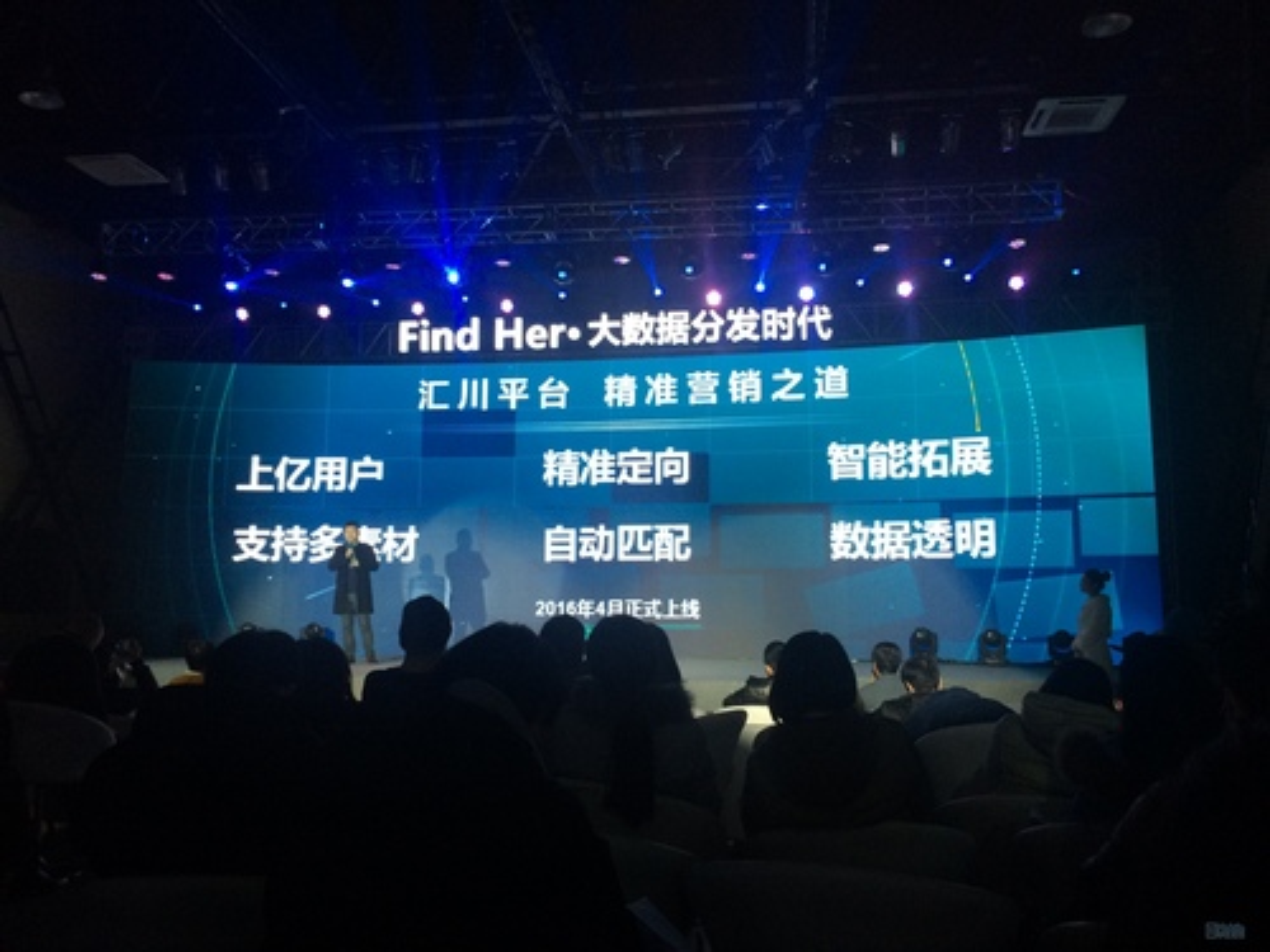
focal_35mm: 29
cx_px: 635
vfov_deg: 48.2
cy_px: 476
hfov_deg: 61.7
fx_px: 1064
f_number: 2.2
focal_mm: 4.15
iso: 40
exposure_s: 1/30
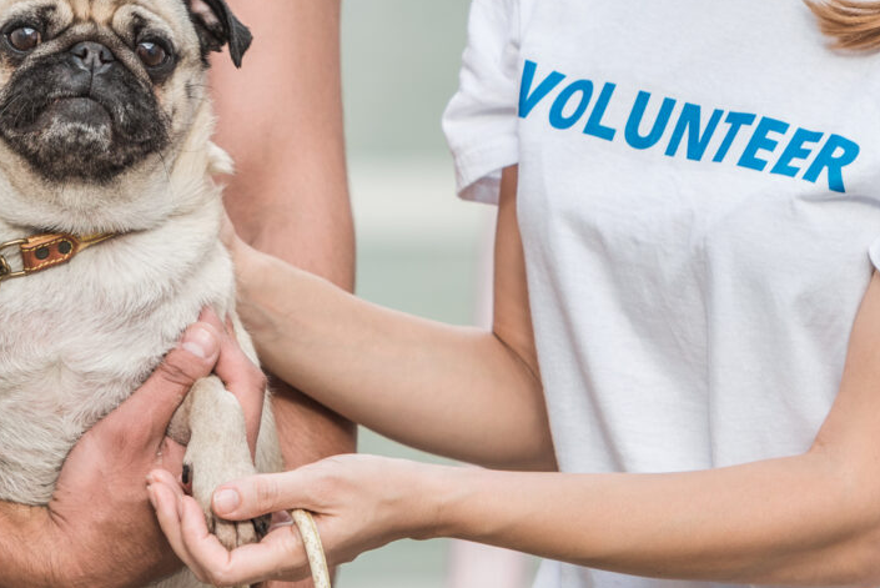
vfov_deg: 2.2
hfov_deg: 3.3
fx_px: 15091
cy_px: 61
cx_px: 392
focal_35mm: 617
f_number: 3.2
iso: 125
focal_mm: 170
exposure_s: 1/400
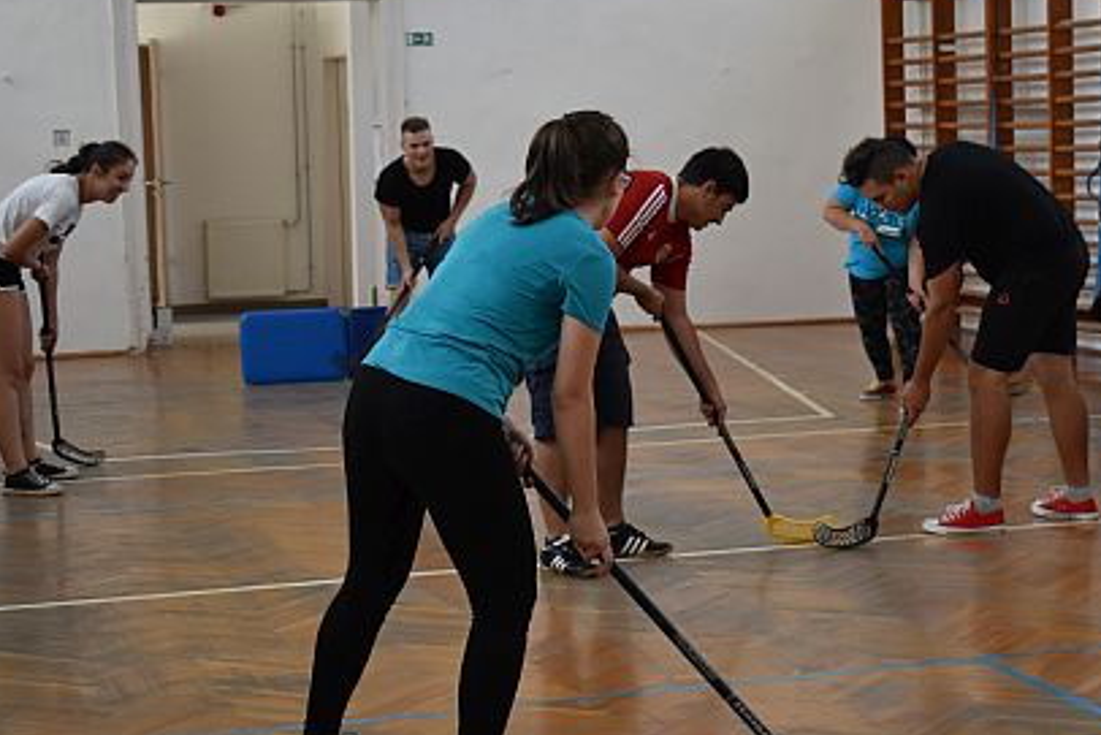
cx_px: 751
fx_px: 2533
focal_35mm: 83
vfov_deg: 16.5
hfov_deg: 24.4
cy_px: 365
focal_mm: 35
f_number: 4.5
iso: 1250
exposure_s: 1/125
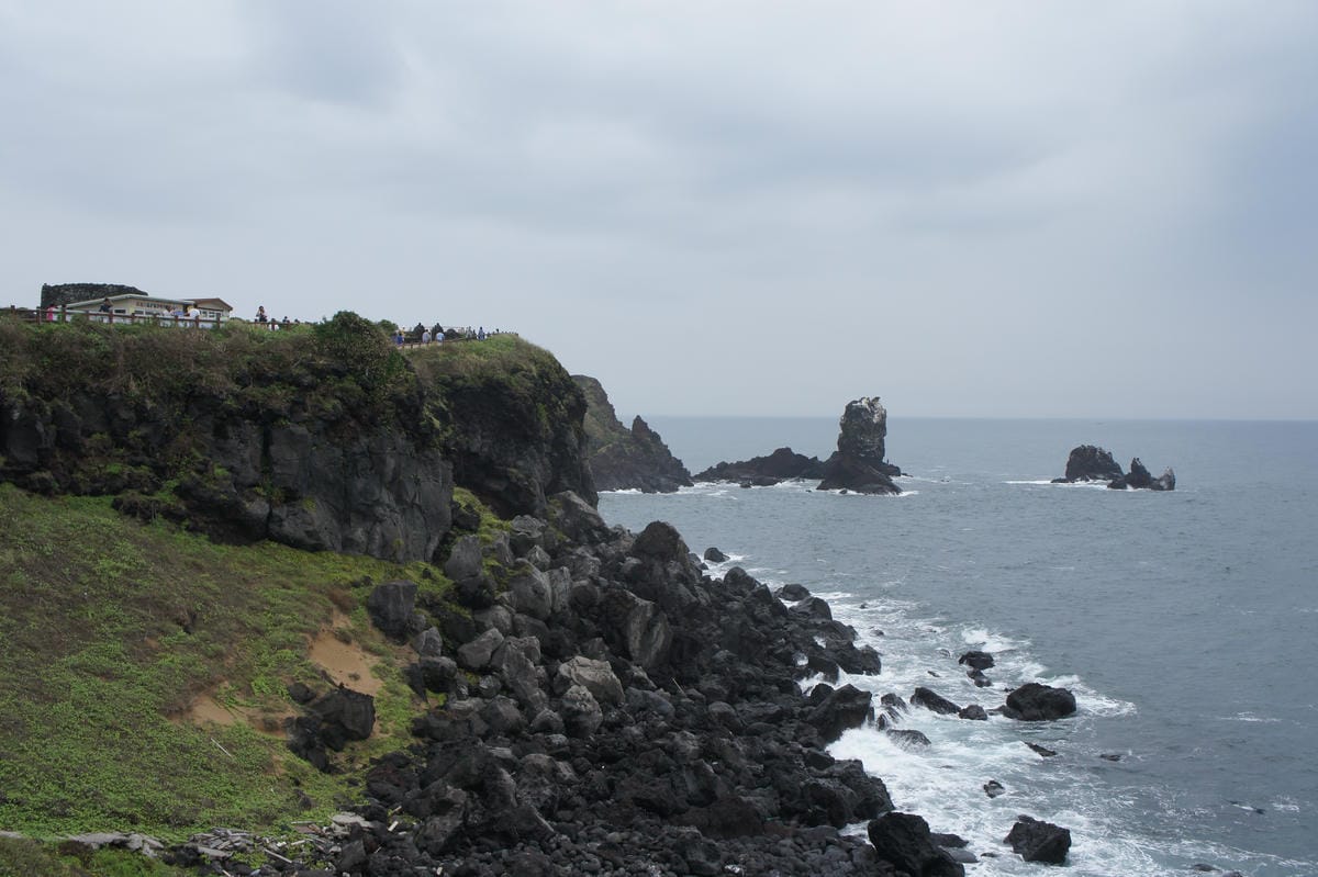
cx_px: 659
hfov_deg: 53.2
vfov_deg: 36.8
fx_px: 1317
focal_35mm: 36
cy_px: 438
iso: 200
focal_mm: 24
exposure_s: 1/250
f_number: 8
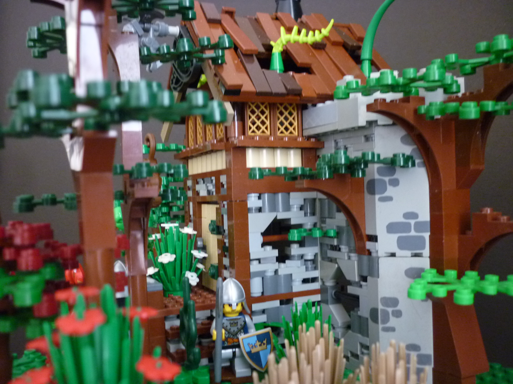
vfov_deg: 42.9
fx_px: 489
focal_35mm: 33
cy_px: 192
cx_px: 256
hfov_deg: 55.4
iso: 400
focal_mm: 5.5
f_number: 2.8
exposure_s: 1/10
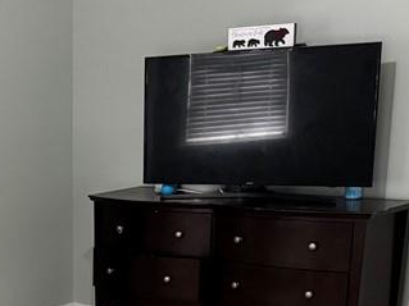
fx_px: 909
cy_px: 341
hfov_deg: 23.3
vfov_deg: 18.4
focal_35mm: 77
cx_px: -74
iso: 640
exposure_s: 1/60
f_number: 1.78
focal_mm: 6.76
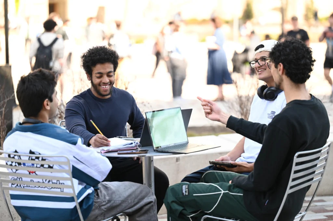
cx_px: 166
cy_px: 110
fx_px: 1017
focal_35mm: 110
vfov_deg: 12.4
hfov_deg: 18.6
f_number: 2.8
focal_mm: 110
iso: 320
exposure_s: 1/500
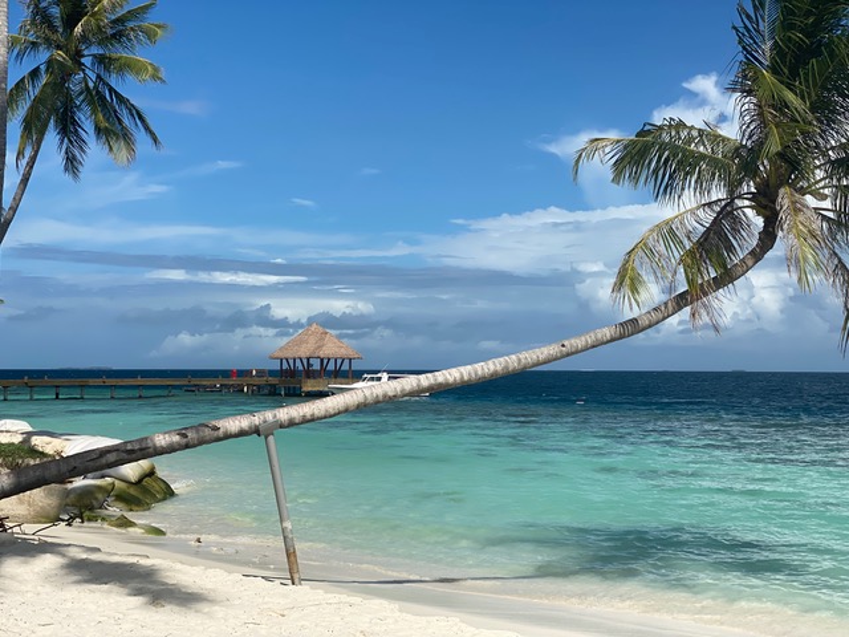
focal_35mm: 52
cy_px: 318
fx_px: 1275
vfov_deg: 28.0
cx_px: 424
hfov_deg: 36.8
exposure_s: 1/3690
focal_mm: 6
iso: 20
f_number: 2
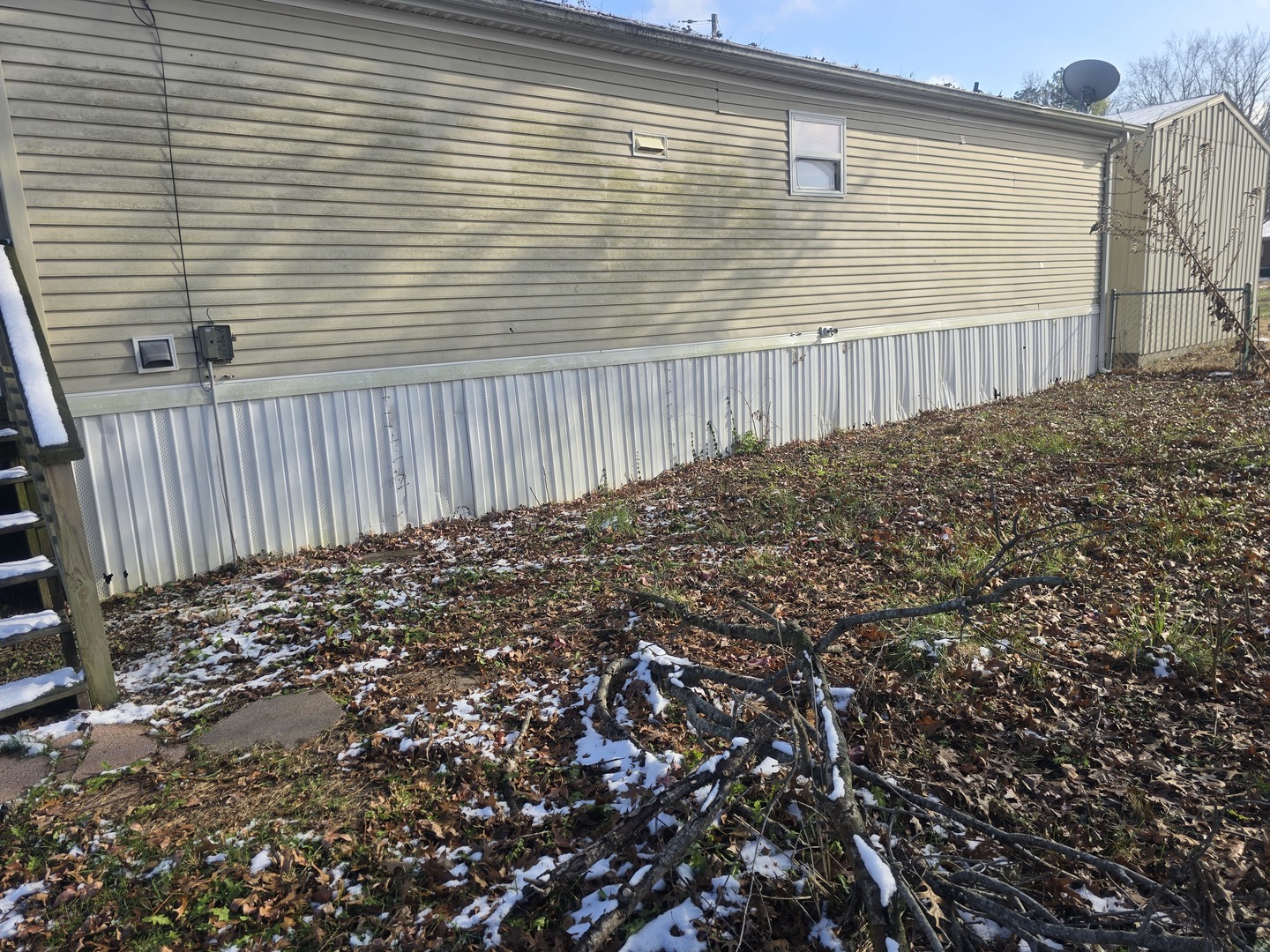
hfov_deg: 73.9
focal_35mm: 23
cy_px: 476
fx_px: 844
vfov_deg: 58.9
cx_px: 635
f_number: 1.7
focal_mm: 6.3
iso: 12
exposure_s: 1/483
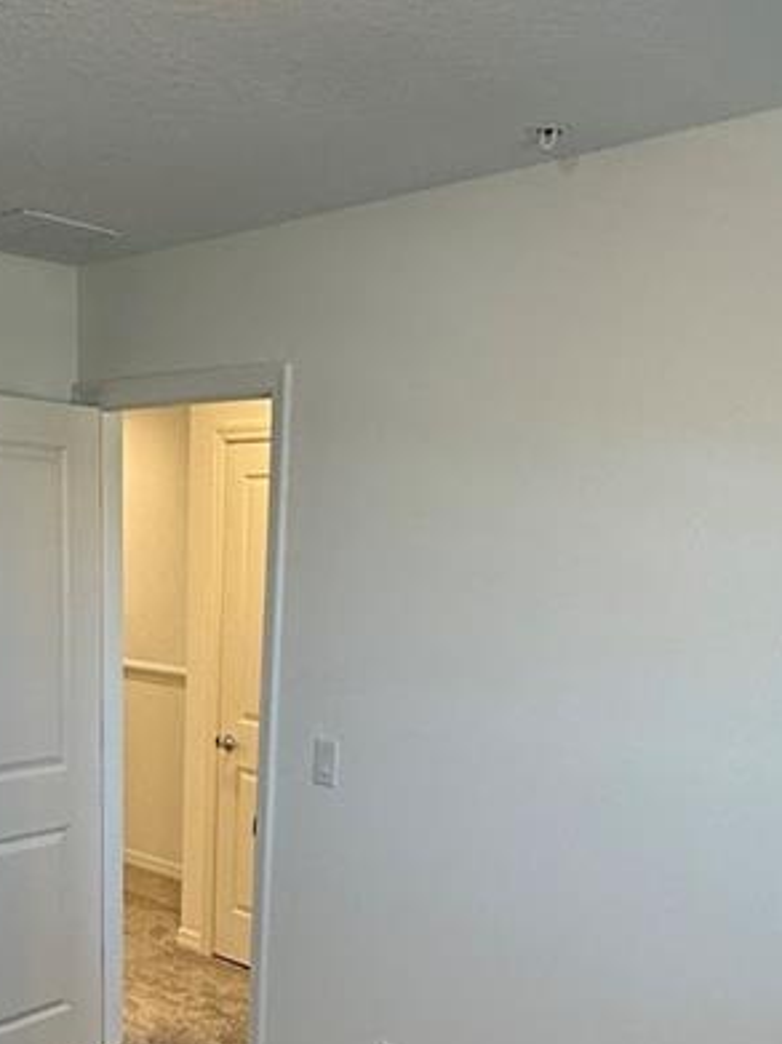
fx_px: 1296
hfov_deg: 33.1
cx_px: 222
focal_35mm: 43
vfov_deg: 39.6
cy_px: 999
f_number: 2.2
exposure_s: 1/120
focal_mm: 2.22
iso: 160
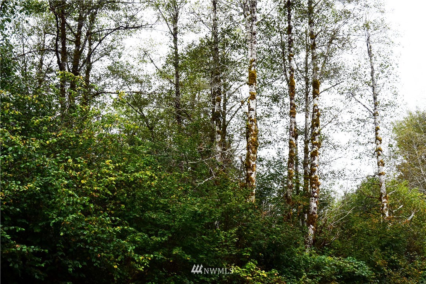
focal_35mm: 40
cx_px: 213
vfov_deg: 33.0
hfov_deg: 47.9
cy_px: 142
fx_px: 479
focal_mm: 27
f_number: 7.1
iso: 400
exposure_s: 1/200
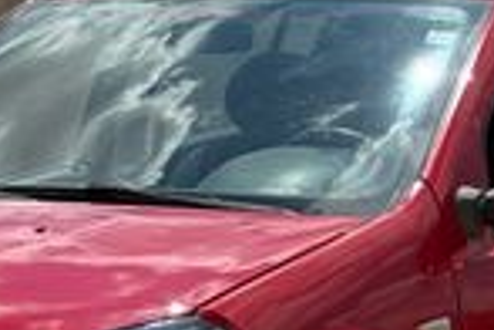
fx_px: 2195
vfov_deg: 8.6
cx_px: 181
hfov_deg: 12.8
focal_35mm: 160
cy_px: 259
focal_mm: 6.76
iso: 64
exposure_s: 1/8772
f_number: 1.78
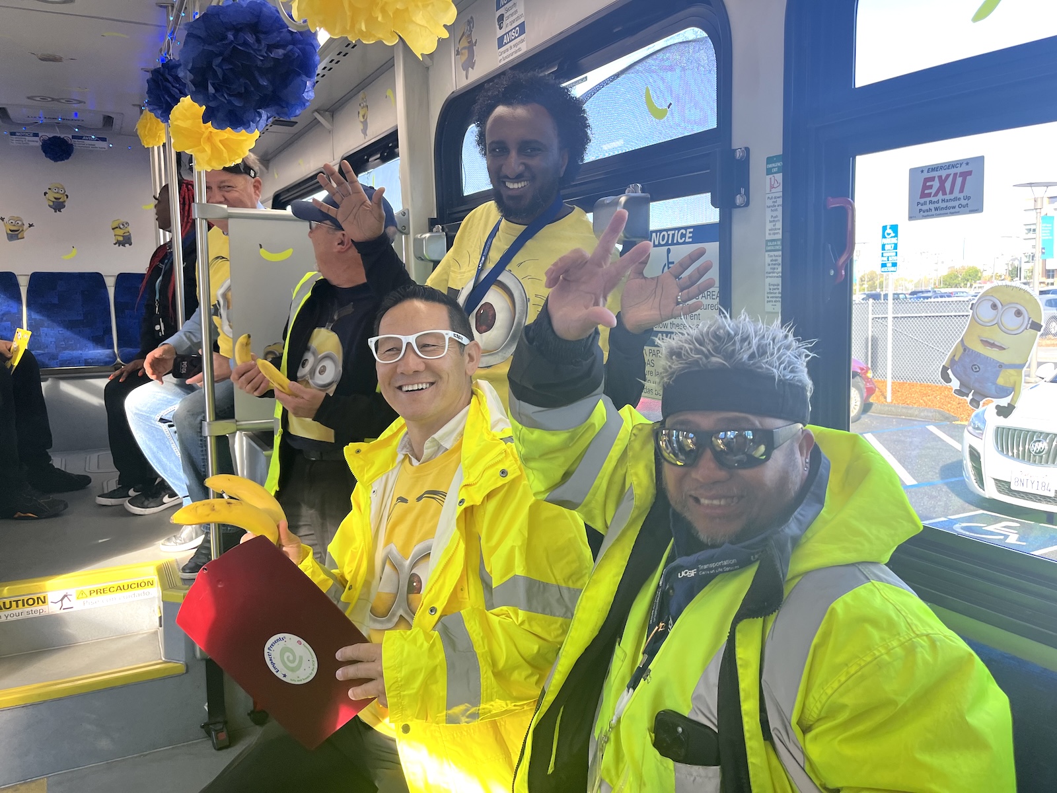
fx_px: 794
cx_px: 528
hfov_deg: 67.3
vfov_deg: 53.1
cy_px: 396
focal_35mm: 26
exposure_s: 1/121
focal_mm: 5.1
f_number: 1.6
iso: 100
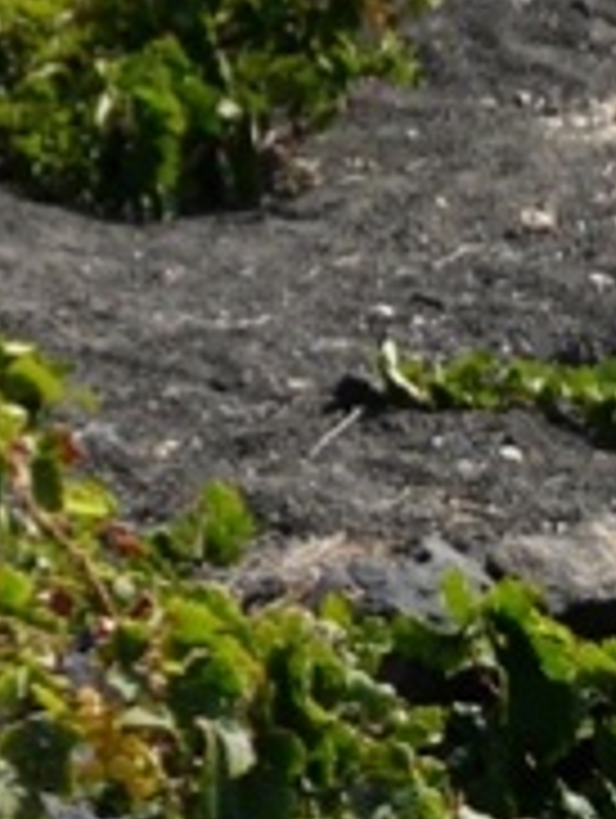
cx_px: -330
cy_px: -448
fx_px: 4143
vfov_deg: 10.8
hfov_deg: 8.3
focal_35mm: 175
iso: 100
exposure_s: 1/320
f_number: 5.6
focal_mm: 7.7
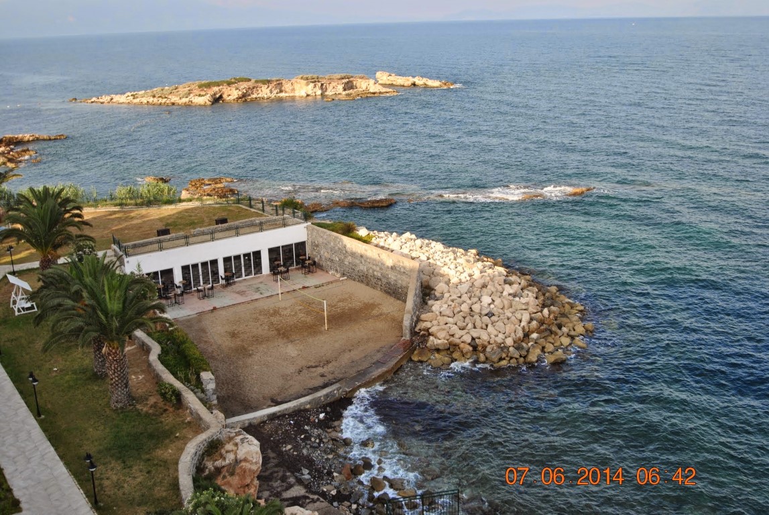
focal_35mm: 36
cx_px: 384
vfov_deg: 37.0
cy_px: 258
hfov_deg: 53.1
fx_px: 770
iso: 100
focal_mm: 24
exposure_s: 1/160
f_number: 6.3
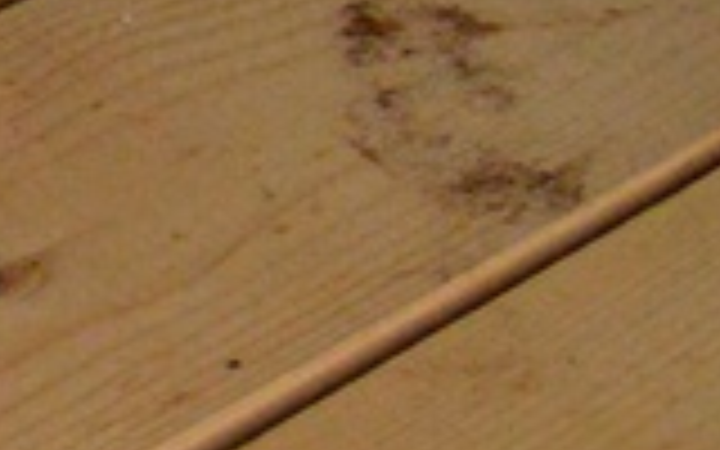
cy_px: 146
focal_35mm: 248
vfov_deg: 5.3
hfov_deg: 7.4
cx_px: -1449
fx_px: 4866
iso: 3200
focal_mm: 26
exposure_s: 1/60
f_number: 4
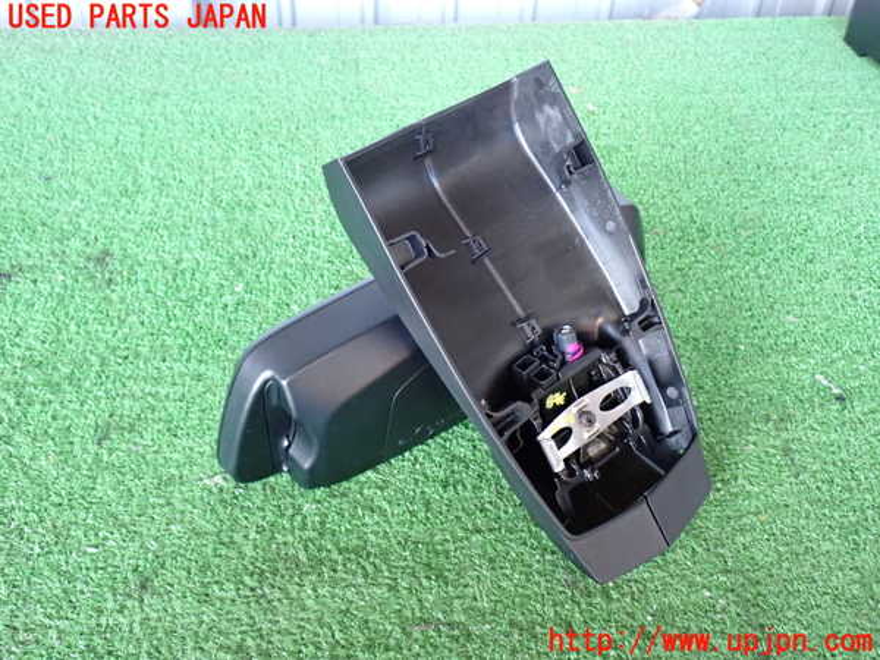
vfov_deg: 39.7
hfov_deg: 51.4
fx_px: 915
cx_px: 440
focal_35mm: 36
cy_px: 330
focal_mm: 6.37
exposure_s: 1/40
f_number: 2.5
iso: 500
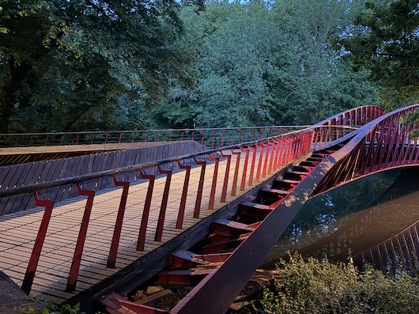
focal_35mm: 29
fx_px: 351
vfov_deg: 48.1
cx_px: 248
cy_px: 141
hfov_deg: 61.2
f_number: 1.78
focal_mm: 6.76
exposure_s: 1/17
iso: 1250
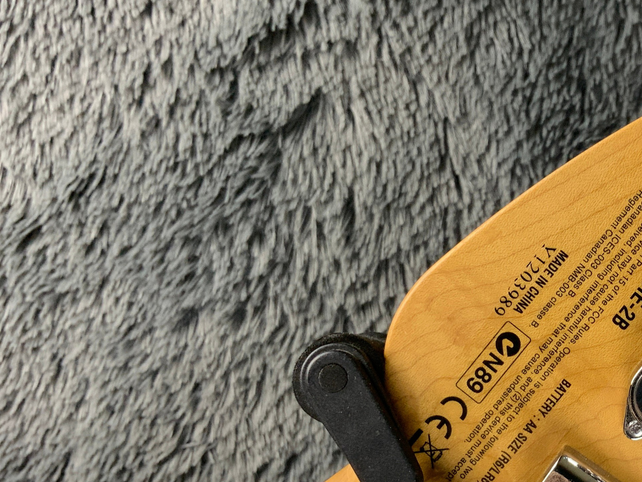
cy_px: 324
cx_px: 647
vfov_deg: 23.9
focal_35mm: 61
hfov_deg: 29.5
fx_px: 1131
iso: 64
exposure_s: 1/50
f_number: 1.8
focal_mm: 3
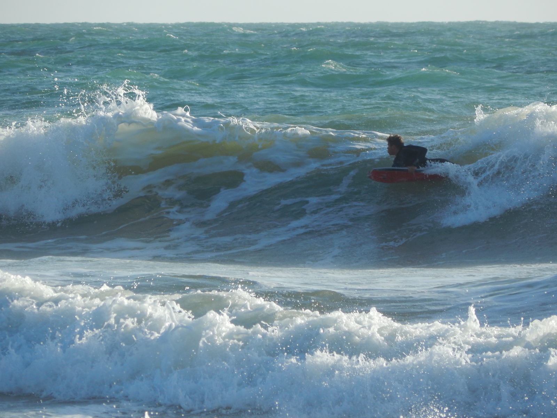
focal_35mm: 603
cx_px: 278
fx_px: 9703
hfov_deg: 3.3
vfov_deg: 2.5
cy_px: 209
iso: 125
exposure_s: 1/500
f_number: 5.8
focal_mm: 107.1
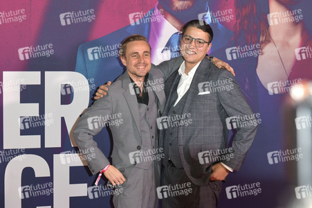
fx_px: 502
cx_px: 156
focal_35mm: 58
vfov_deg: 23.3
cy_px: 104
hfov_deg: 34.5
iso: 800
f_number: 5.6
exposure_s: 1/125
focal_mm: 58
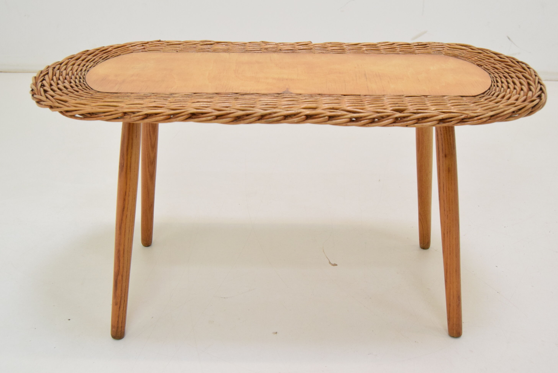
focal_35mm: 43
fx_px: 667
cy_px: 189
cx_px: 280
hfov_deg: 45.4
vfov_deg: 31.2
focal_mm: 28
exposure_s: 1/250
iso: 1600
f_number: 8
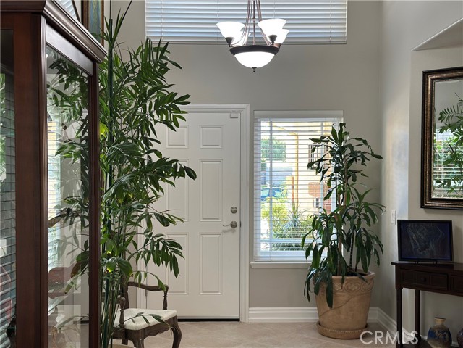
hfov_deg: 39.7
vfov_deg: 30.3
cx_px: 232
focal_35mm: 48
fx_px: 642
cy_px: 174
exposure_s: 1/60
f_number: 1.78
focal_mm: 6.86
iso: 64
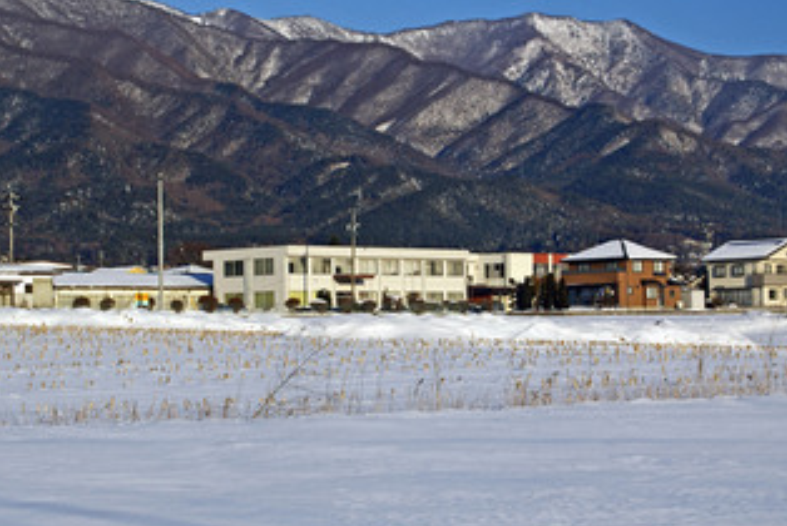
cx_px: 414
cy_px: 254
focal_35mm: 97
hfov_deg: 21.1
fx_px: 2116
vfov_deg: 14.2
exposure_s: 1/100
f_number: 10
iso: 100
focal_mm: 45
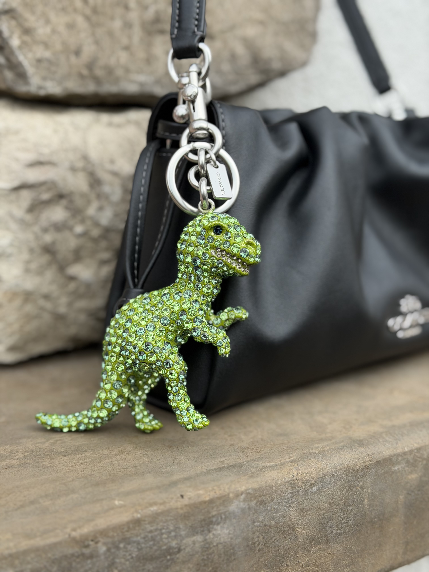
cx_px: 214
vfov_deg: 39.7
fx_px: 793
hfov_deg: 30.3
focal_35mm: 48
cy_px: 286
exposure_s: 1/810
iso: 80
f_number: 1.78
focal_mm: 6.76
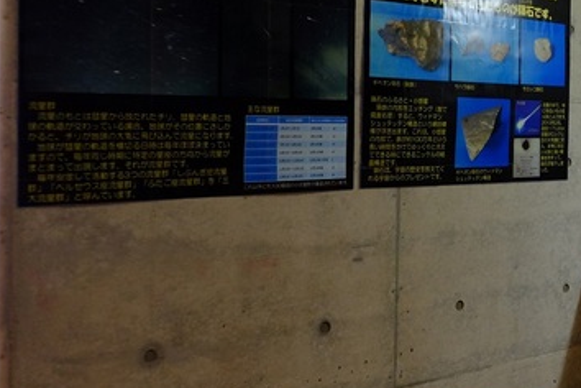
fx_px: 984
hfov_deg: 29.4
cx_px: 650
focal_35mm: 61
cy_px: 137
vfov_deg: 22.2
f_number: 2.8
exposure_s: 1/10
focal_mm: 18
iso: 800
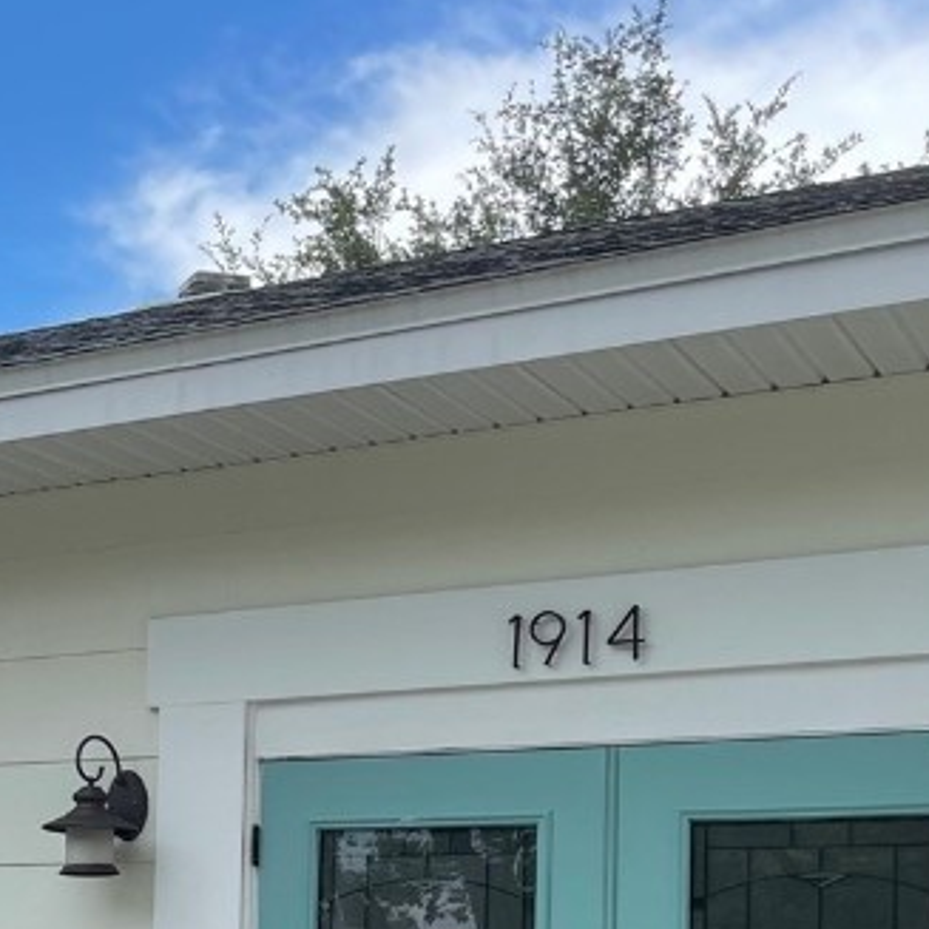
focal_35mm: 72
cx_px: -213
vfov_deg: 23.1
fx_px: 2186
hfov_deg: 22.0
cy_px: 920
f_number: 1.6
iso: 32
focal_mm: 5.1
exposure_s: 1/1475
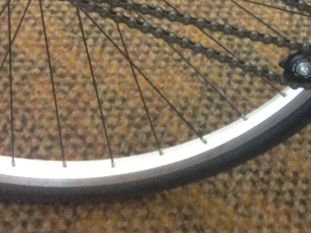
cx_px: 284
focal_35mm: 76
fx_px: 683
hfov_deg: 24.8
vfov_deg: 18.8
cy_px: -9
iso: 250
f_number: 2.4
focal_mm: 4.12
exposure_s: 1/20
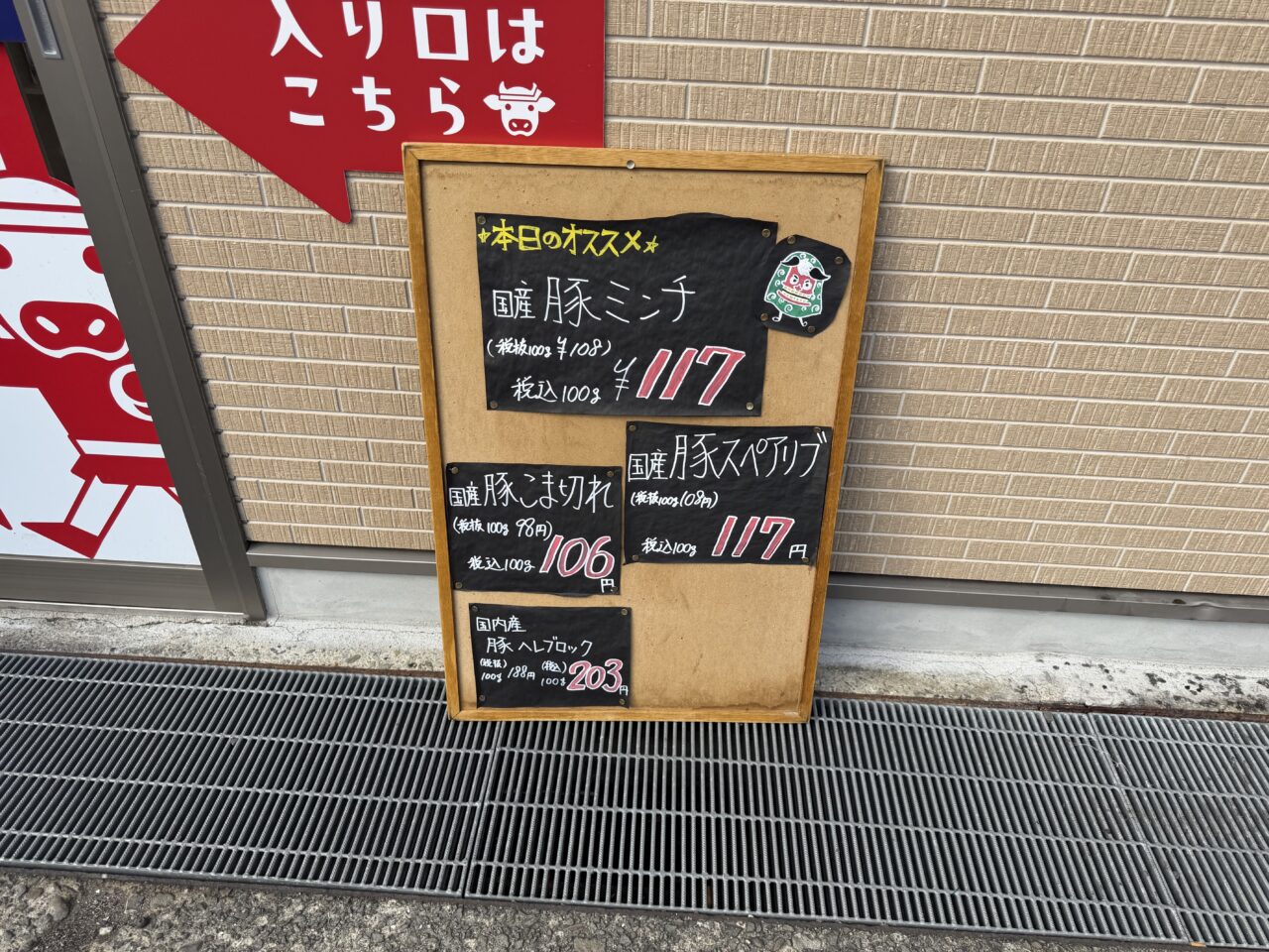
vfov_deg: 56.8
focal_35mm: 24
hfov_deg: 71.6
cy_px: 476
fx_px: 880
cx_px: 634
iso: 80
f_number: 1.78
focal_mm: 6.76
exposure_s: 1/2110
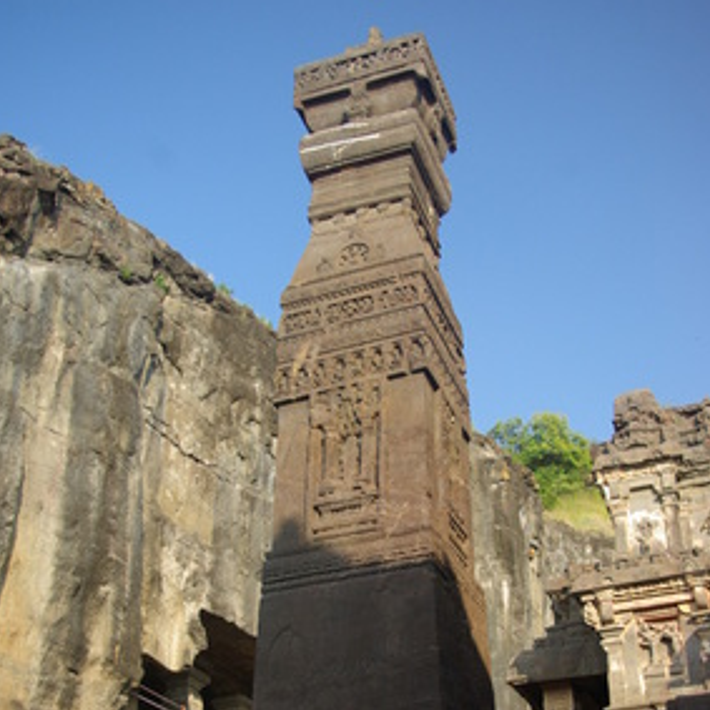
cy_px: 554
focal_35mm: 50
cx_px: 374
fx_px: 1154
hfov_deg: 34.2
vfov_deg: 33.3
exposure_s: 1/60
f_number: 4.5
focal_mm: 23
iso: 100
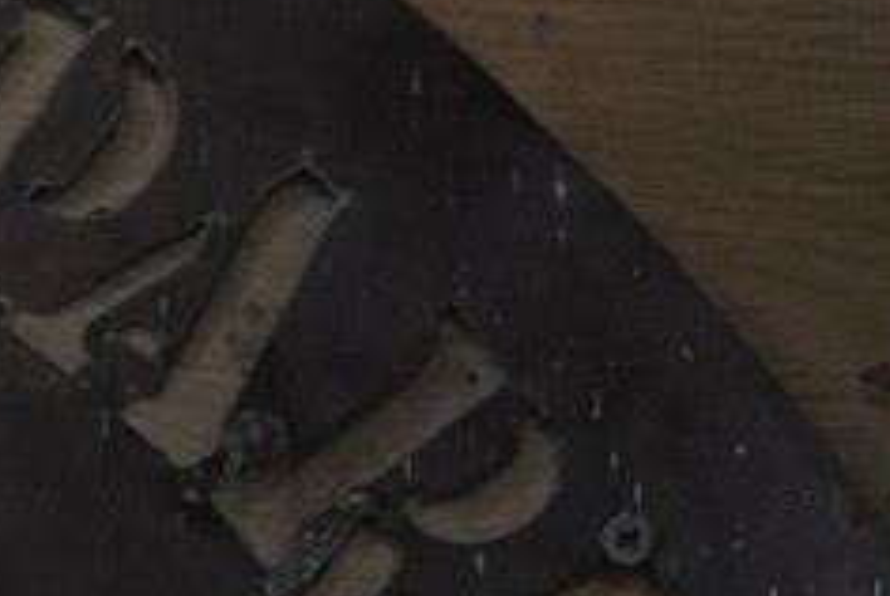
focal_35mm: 379
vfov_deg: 3.6
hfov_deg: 5.1
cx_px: -1961
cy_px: 743
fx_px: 9381
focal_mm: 56
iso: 400
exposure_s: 1/80
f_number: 4
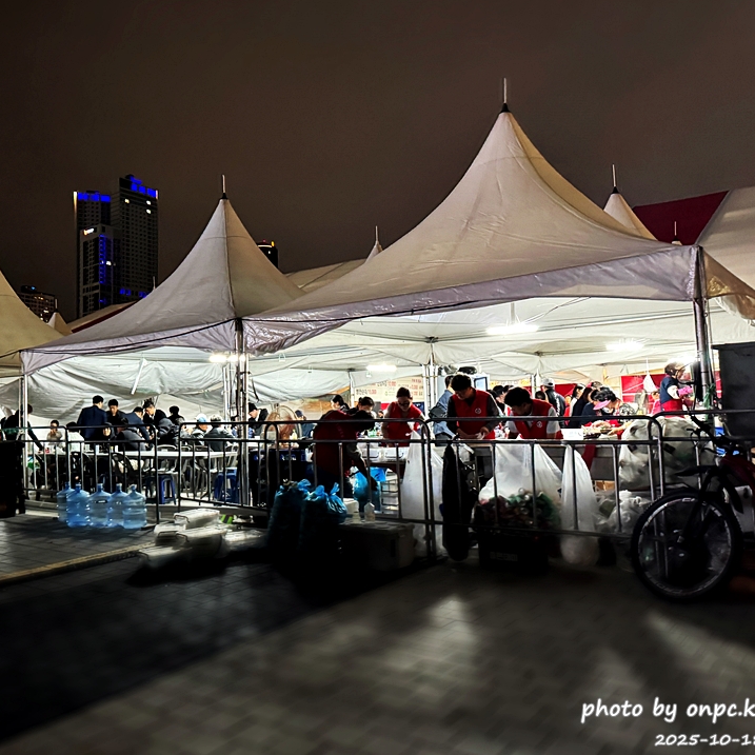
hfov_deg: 54.6
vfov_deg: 55.6
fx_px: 716
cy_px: 382
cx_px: 259
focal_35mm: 29
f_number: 1.78
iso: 800
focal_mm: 6.76
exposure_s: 1/44
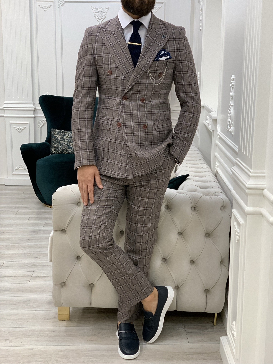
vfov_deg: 36.8
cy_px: 182
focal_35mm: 52
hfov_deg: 28.0
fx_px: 547
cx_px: 136
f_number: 2.4
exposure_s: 1/114
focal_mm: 6
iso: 125
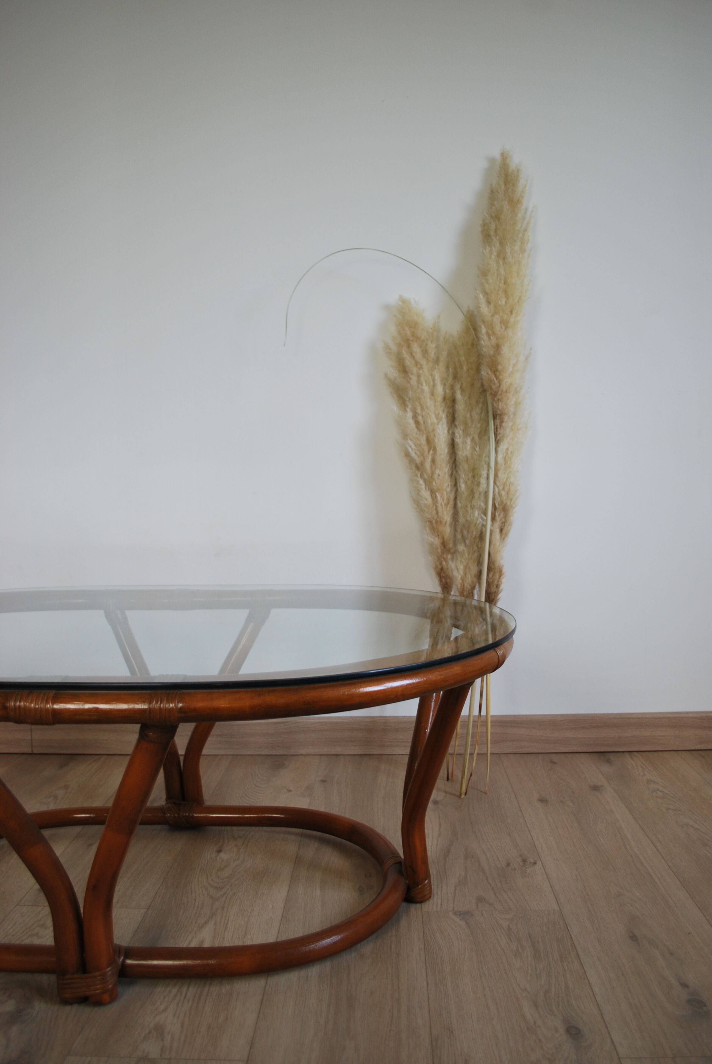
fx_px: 799
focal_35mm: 27
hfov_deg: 48.0
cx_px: 356
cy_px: 532
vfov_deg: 67.3
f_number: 3.5
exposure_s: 1/40
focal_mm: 18
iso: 200
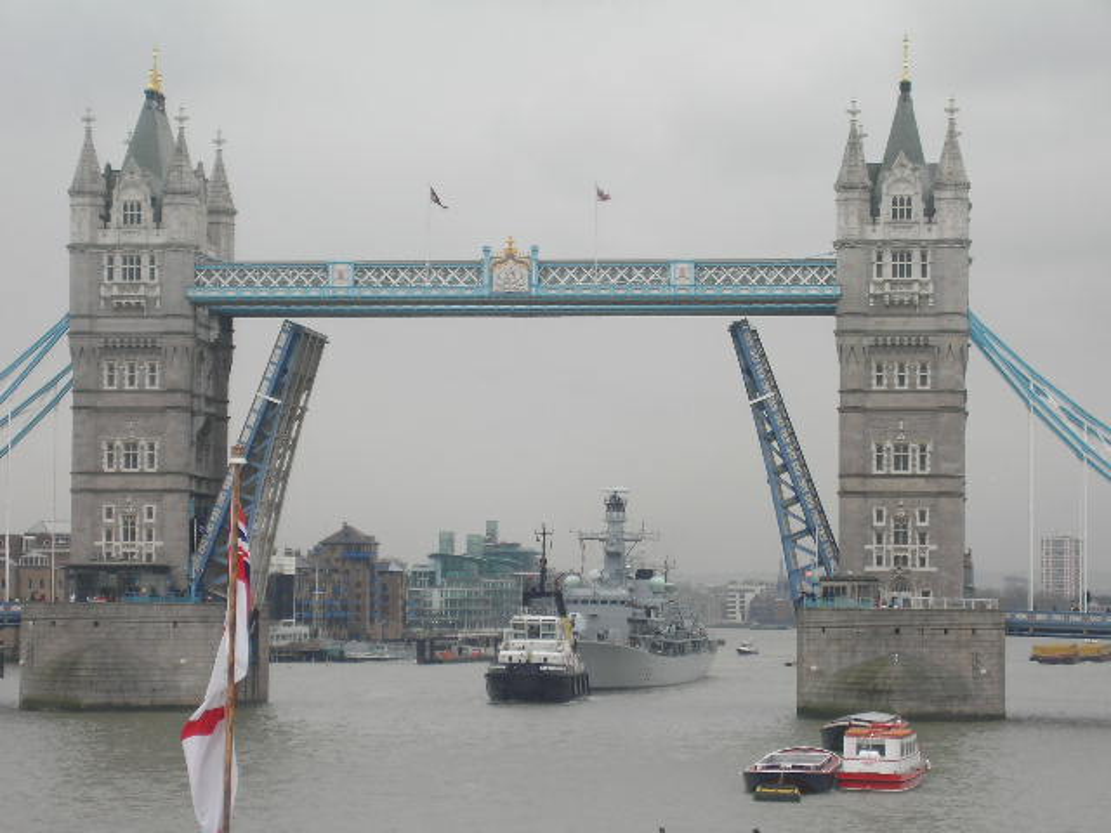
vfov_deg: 13.7
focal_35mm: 108
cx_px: 556
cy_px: 416
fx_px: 3466
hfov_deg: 18.2
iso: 64
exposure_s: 1/125
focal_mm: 180
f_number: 4.8
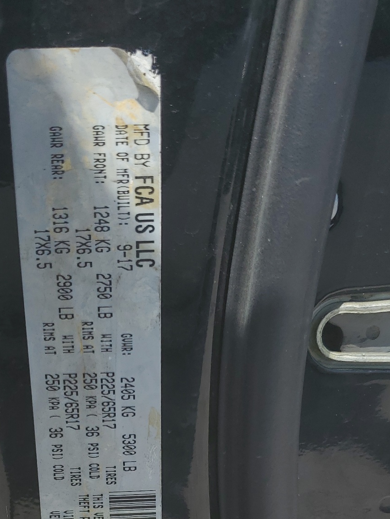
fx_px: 736
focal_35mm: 49
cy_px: 464
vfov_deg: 36.6
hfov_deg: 29.5
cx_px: 135
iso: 50
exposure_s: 1/3333
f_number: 1.5
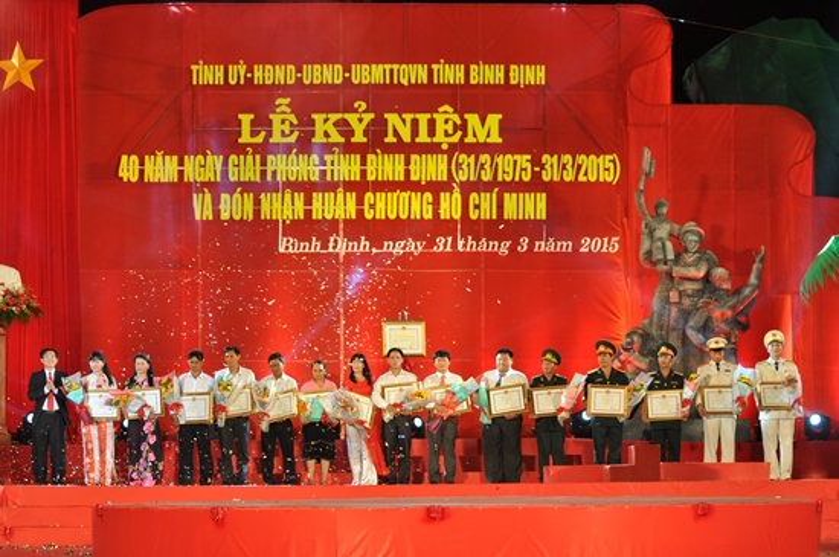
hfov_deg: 17.1
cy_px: 278
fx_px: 2793
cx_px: 420
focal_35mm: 120
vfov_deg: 11.4
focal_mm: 80
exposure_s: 1/160
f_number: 3.2
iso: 500
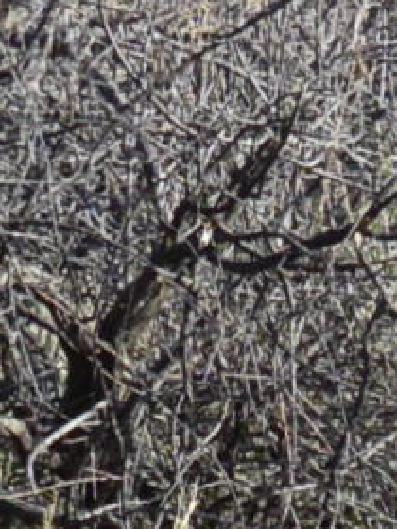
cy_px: -729
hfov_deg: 1.3
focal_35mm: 1104
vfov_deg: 1.8
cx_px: -40
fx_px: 16882
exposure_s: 1/1000
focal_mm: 39.8
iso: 160
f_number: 5
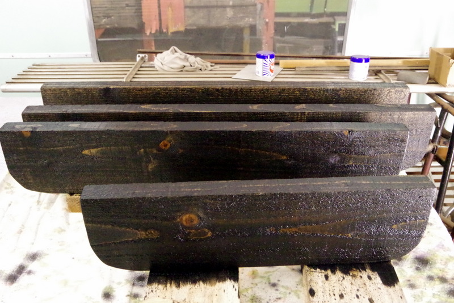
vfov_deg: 36.9
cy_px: 152
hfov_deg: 53.1
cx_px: 227
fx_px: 454
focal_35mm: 36
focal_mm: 24
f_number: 8
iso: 12800
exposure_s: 1/80
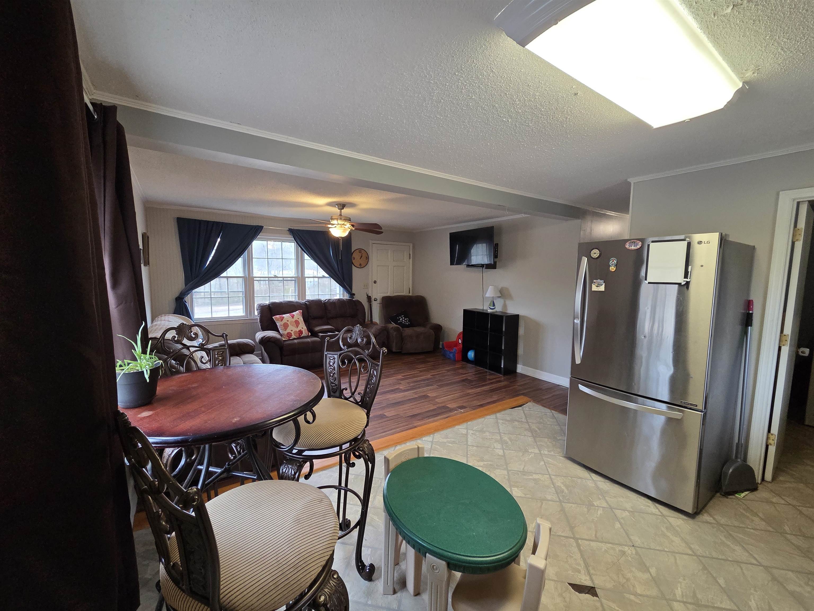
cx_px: 407
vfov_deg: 89.9
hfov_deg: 106.2
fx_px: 306
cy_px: 306
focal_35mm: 13
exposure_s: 1/120
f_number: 2.2
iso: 320
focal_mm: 2.2
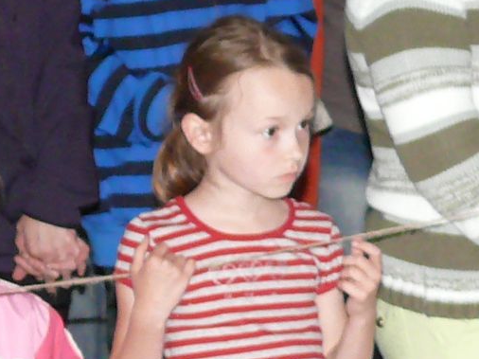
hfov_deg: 7.6
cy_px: 83
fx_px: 3361
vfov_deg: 6.1
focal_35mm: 243
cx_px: 1192
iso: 200
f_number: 3.2
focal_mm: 9.3
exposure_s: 1/125
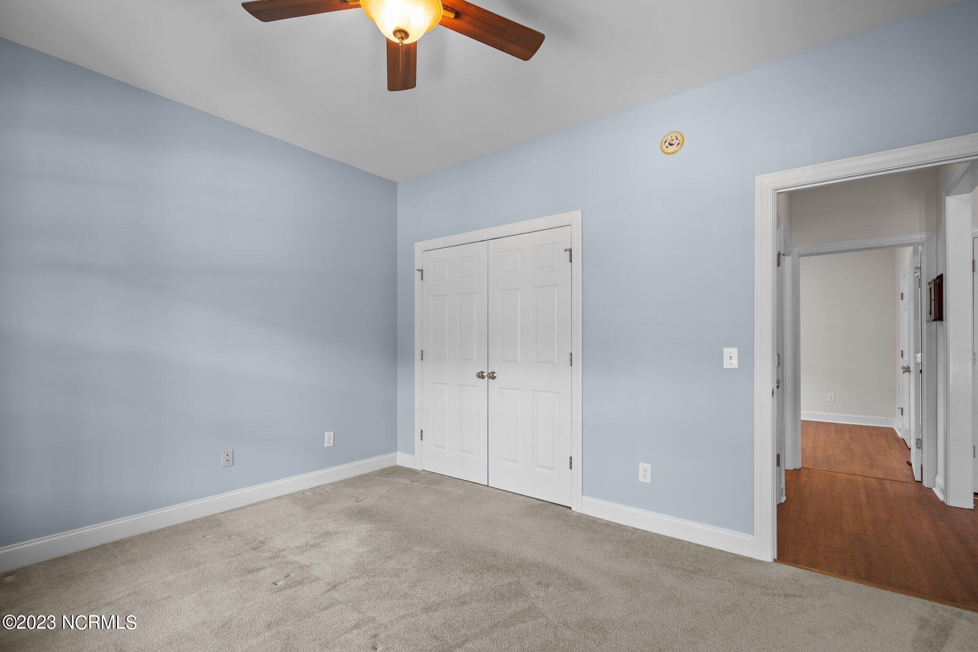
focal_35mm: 16
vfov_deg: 73.7
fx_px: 435
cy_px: 326
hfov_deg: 96.7
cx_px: 489
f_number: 4
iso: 200
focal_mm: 16
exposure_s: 1/6
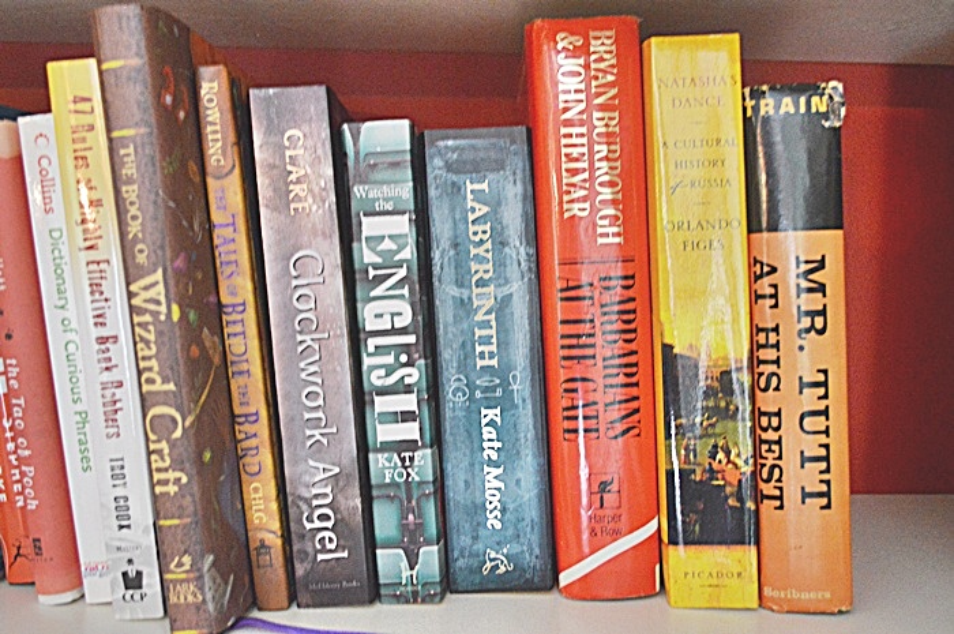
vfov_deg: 36.8
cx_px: 477
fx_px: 953
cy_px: 317
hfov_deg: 53.2
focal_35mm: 36
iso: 2800
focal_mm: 24
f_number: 4
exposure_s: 1/15
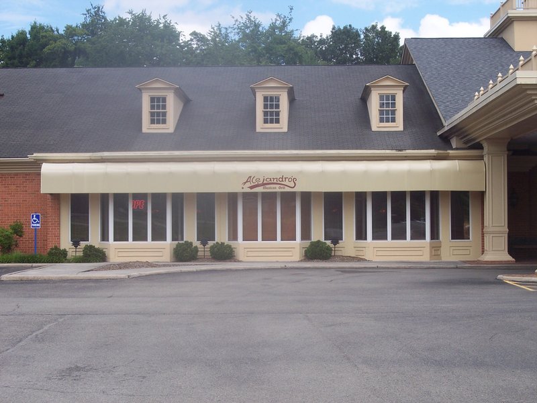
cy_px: 202
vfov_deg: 22.6
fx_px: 1008
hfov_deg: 29.8
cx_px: 268
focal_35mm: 65
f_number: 4.8
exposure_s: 1/500
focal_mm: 13.3
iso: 100
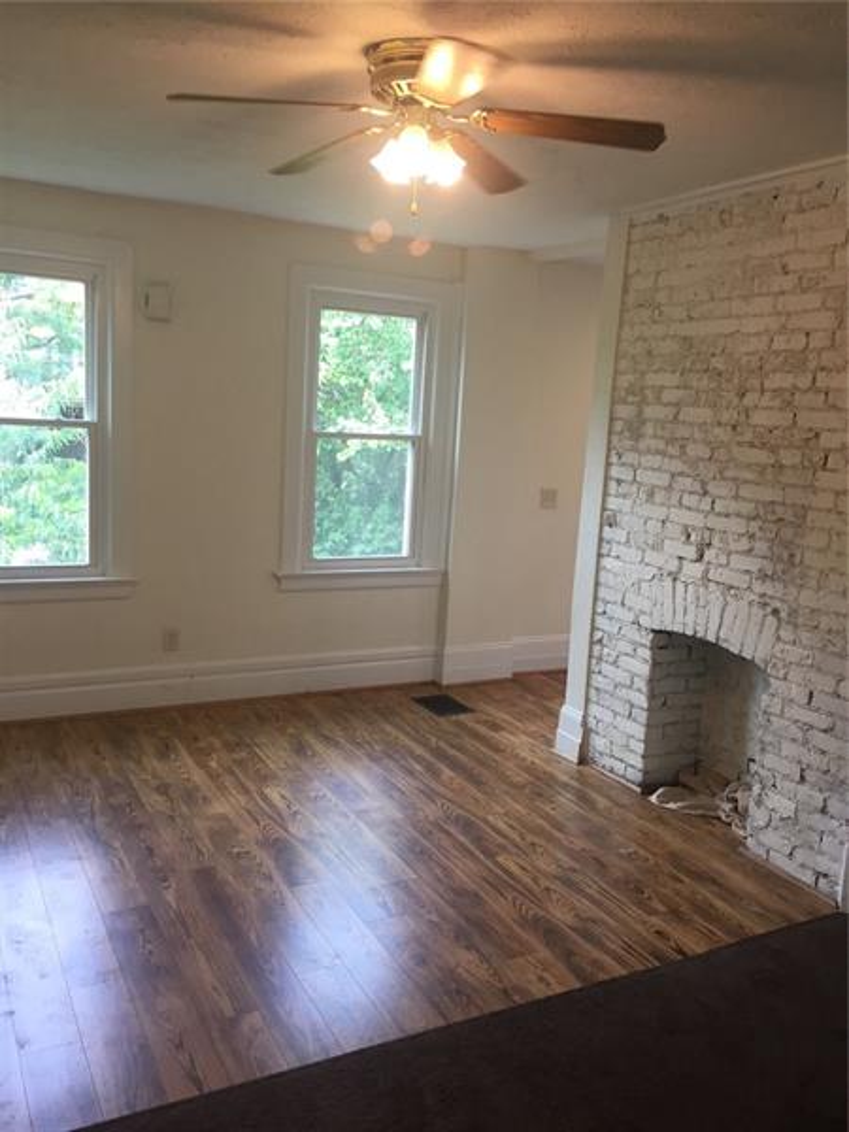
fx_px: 948
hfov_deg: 48.2
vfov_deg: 61.7
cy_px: 566
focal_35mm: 29
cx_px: 424
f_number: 2.2
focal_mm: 4.15
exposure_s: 1/40
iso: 32
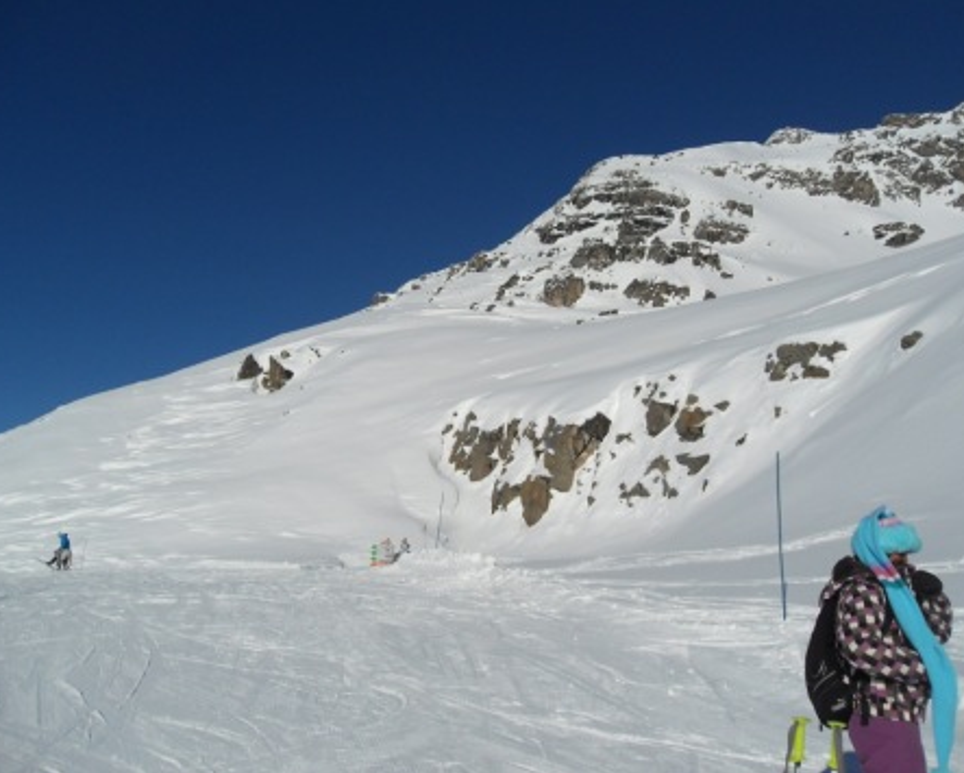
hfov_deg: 49.1
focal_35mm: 37
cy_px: 388
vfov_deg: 40.2
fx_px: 1056
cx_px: 492
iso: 80
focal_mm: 6.3
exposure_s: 1/750
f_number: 8.2
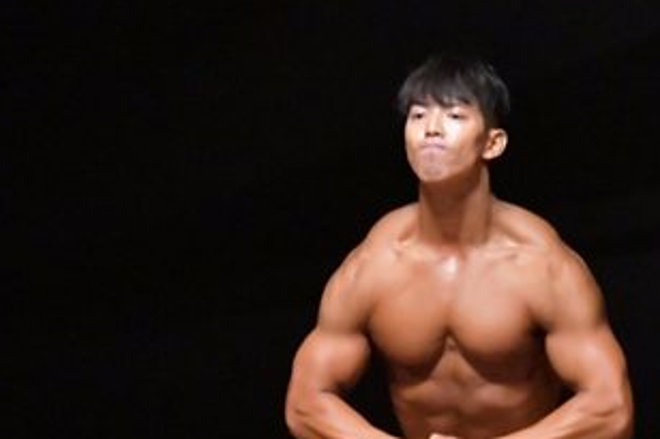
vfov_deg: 1.9
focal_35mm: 717
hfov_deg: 2.9
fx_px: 13137
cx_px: 432
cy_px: 475
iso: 12800
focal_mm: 190
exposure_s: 1/400
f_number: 5.6
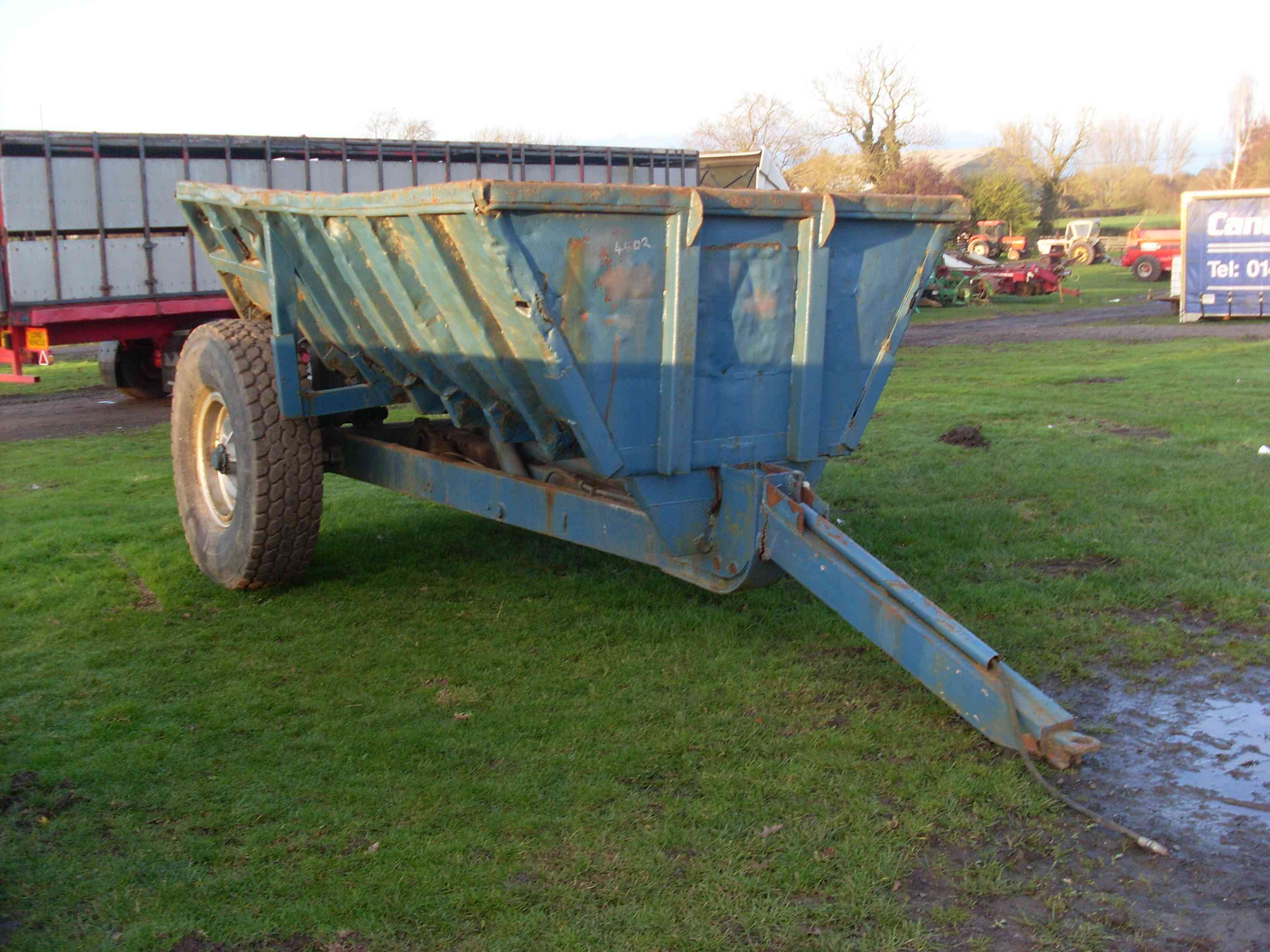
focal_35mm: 38
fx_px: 1394
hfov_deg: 49.0
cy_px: 476
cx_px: 635
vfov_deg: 37.7
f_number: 3
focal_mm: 6.3
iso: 80
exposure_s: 1/90
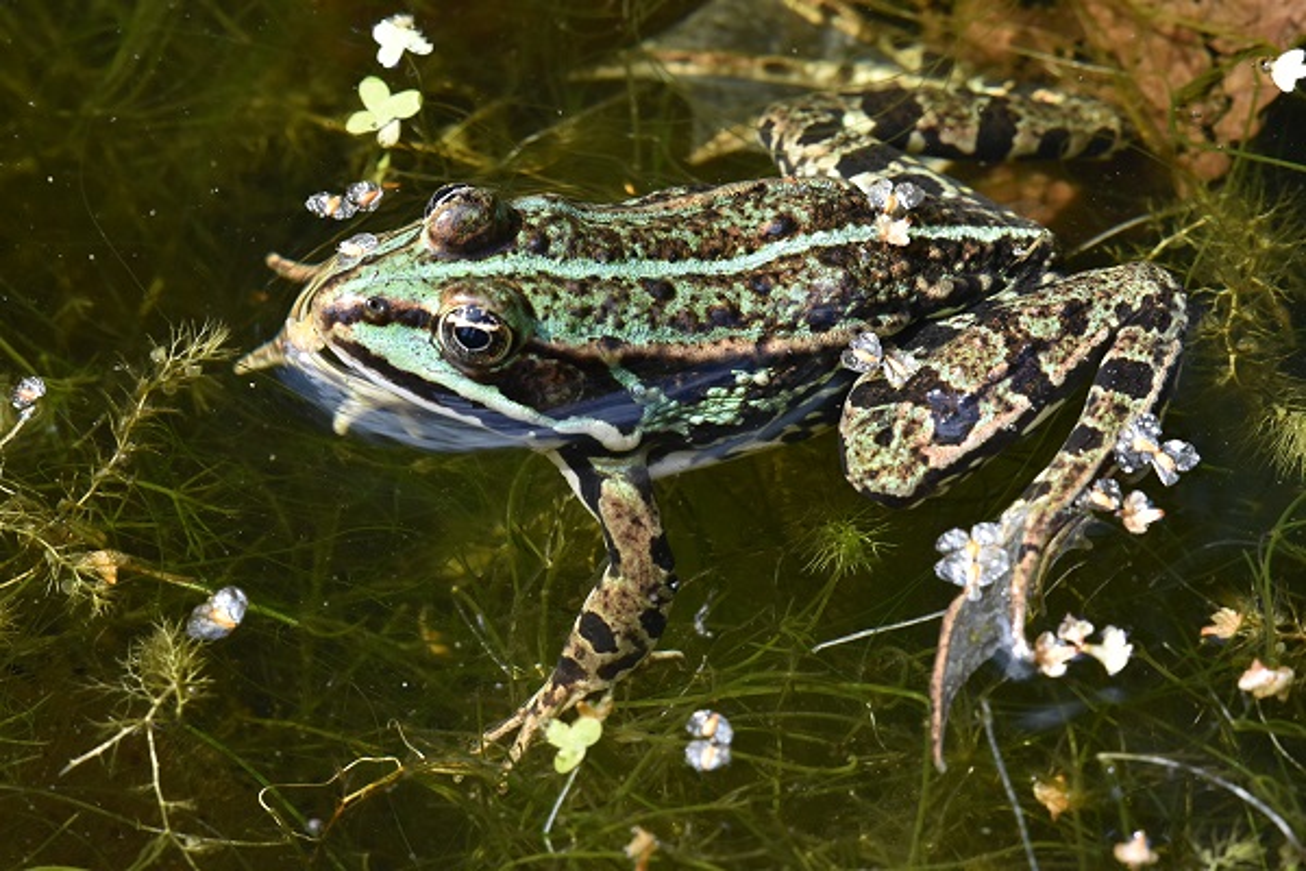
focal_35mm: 750
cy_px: 436
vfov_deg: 1.8
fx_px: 27206
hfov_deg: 2.7
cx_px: 653
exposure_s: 1/320
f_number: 10
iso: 1000
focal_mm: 500
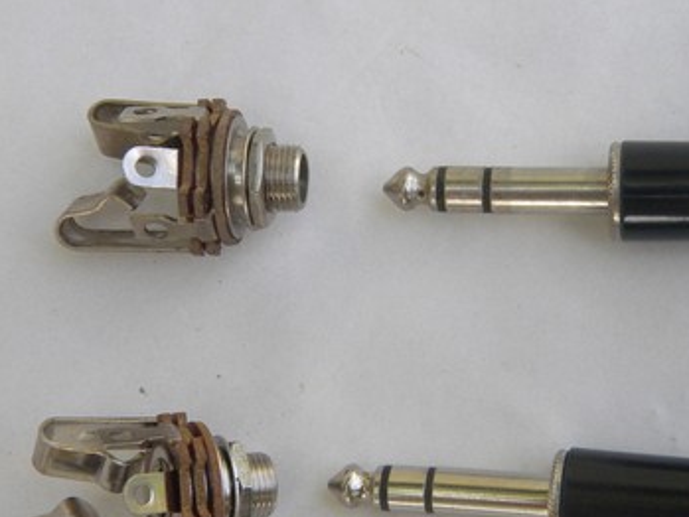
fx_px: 1911
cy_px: 350
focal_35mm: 96
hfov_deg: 20.3
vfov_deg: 15.4
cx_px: 474
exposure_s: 1/500
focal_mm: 12.2
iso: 311
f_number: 4.3
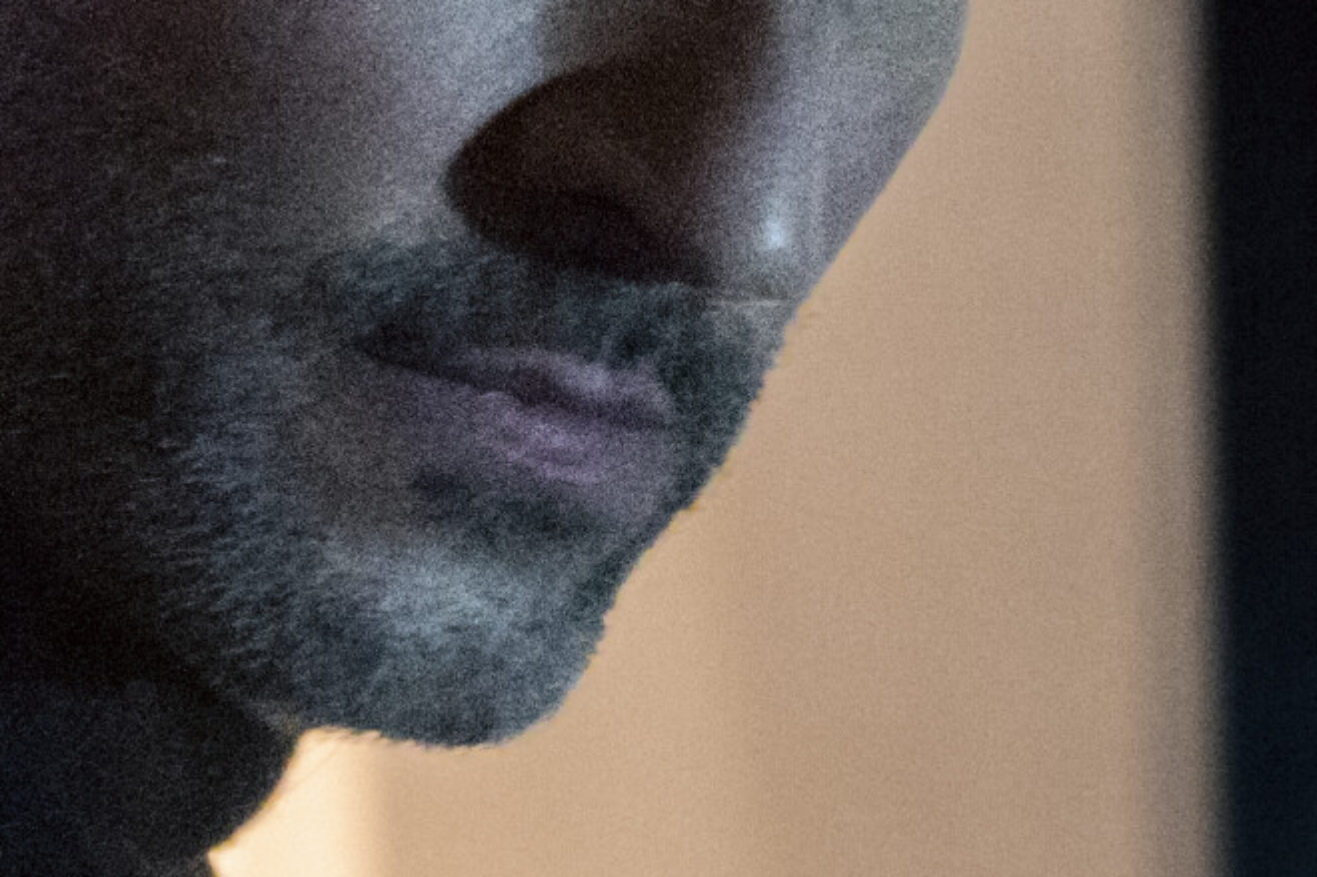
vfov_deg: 2.9
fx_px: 17481
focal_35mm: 478
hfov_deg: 4.3
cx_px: 348
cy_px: 405
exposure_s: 1/160
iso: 4000
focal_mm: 70
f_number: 2.8
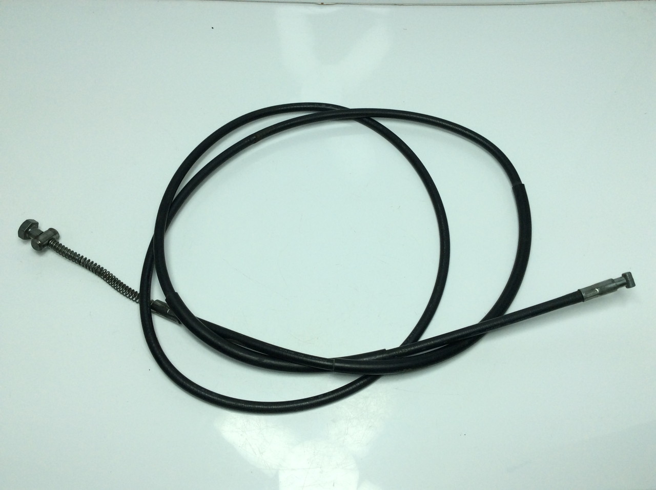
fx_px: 606
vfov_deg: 44.1
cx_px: 328
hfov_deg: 56.9
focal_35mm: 32
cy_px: 245
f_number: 2.4
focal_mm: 3.3
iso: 32
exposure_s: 1/622
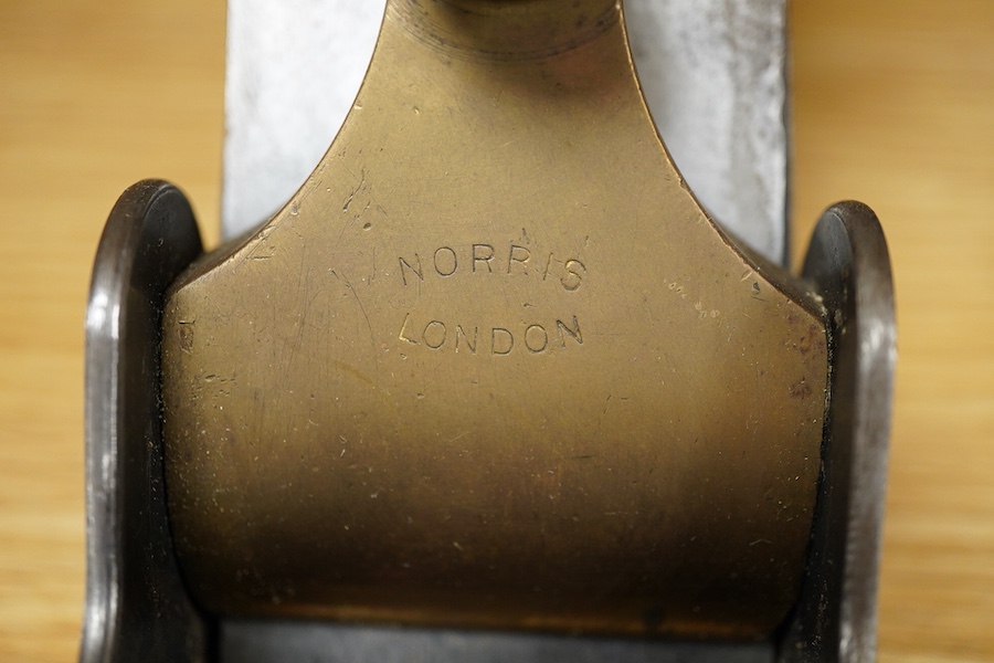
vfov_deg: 29.9
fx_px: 1242
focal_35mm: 45
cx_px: 497
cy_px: 332
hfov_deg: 43.6
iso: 1250
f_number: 3.5
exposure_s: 1/125
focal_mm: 30
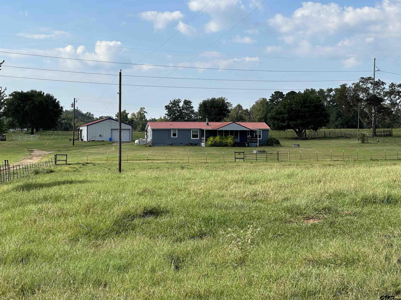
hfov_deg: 25.3
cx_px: 200
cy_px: 150
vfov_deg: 19.1
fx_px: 892
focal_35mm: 77
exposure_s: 1/713
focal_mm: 9
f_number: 2.8
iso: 32
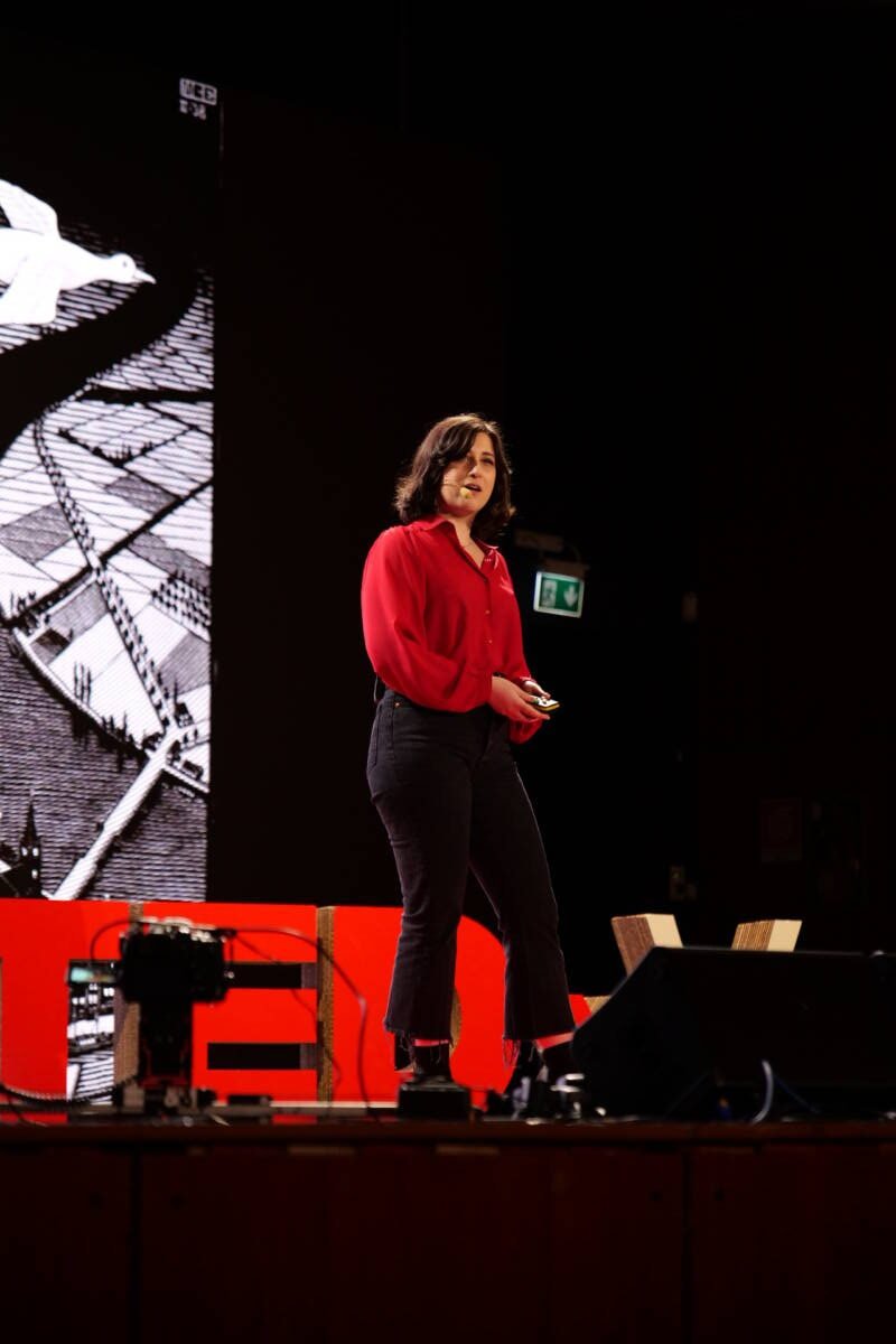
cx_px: 448
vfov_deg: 19.5
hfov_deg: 13.0
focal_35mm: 105
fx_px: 3920
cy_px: 672
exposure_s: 1/160
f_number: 4
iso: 4000
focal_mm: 105
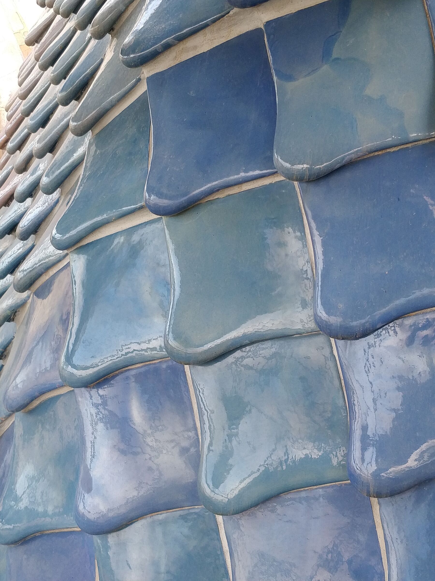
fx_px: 402
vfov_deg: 71.6
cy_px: 290
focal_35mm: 24
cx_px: 218
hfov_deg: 56.8
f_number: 1.7
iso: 125
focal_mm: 4.1
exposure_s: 1/50
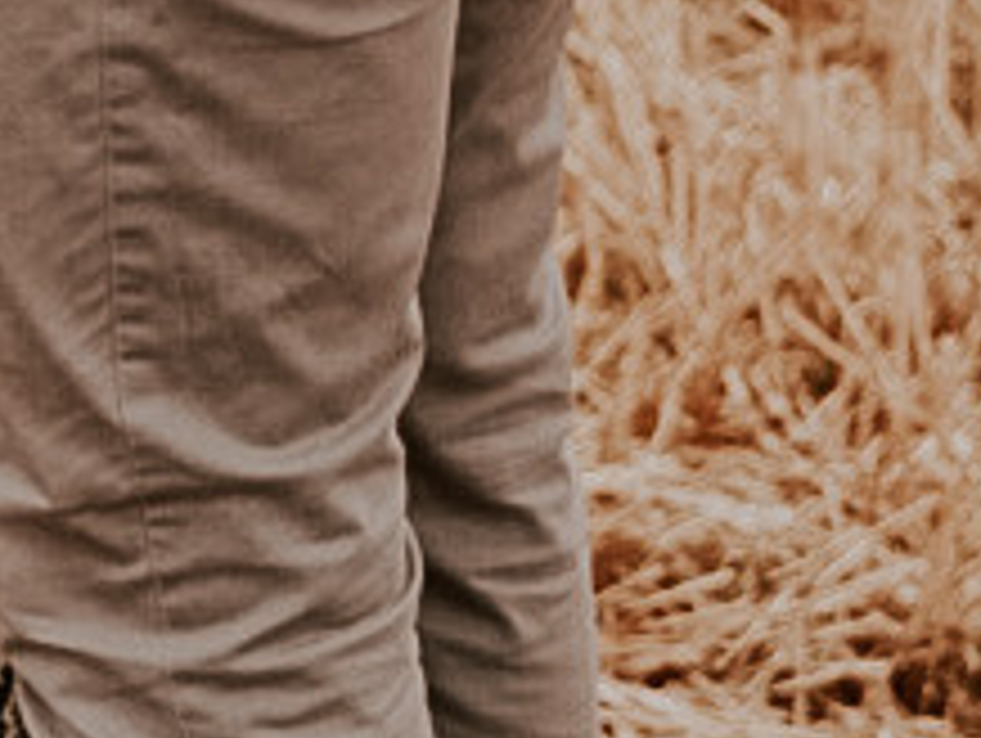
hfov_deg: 8.1
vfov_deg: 5.9
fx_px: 6886
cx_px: -171
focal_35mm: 243
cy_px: -1053
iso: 100
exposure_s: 1/400
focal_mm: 34.1
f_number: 3.2
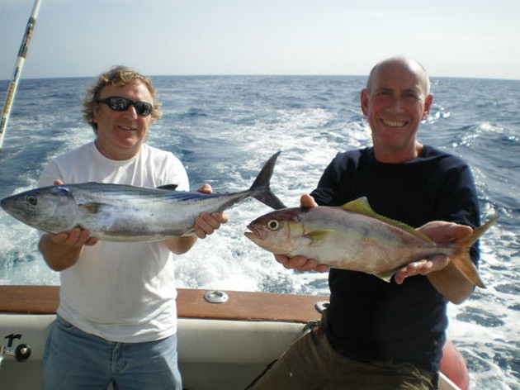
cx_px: 260
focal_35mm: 36
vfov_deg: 39.6
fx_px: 541
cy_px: 195
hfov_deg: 51.4
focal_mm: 6.3
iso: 50
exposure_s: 1/500
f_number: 4.6
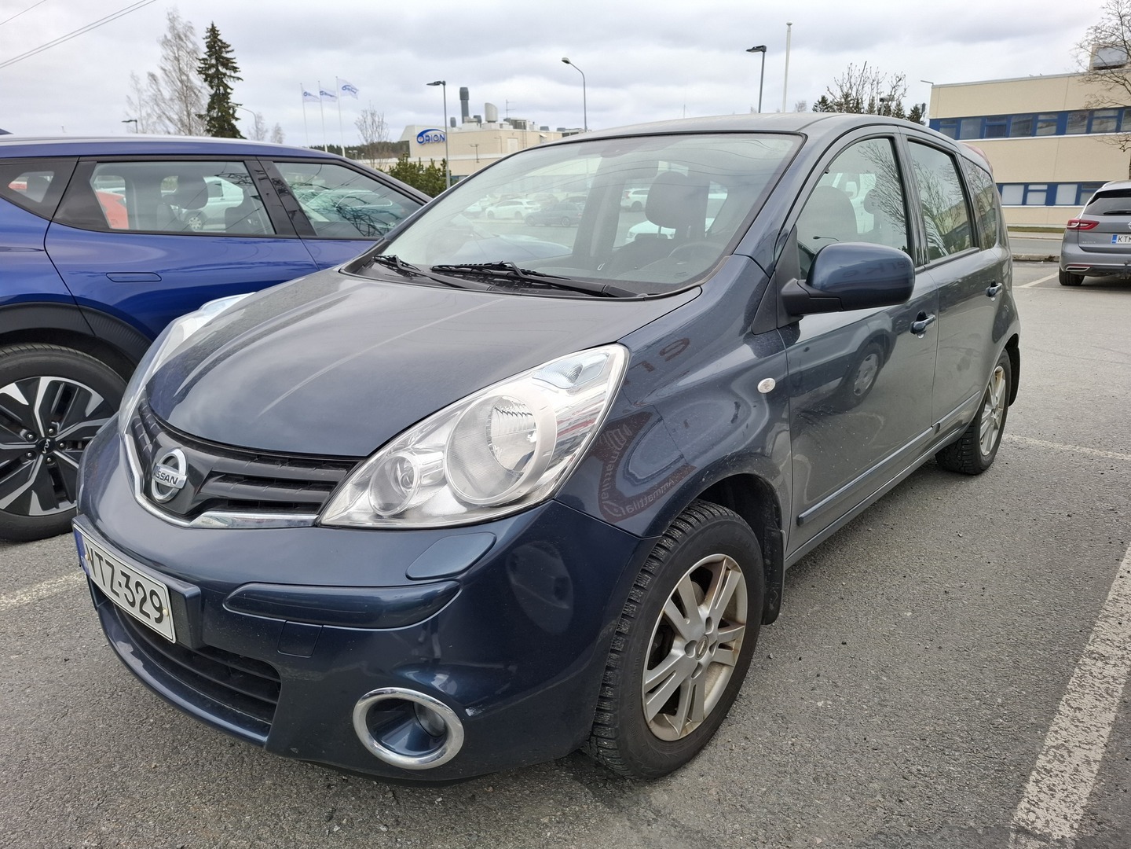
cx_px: 566
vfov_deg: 58.9
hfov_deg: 73.9
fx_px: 751
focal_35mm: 23
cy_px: 424
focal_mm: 5.54
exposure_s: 1/876
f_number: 1.8
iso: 50
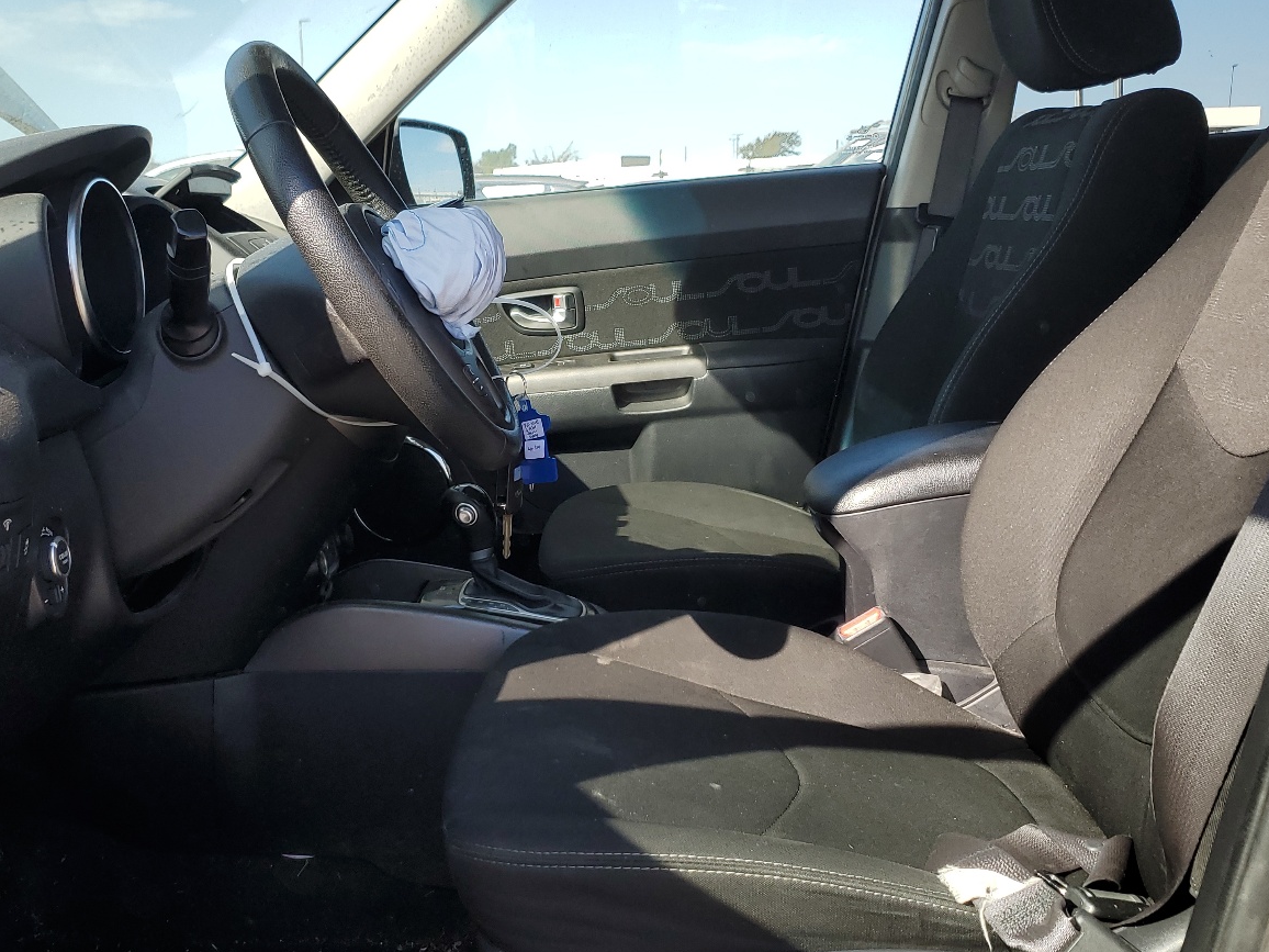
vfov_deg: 39.6
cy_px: 500
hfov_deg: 51.1
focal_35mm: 36
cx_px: 525
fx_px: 1320
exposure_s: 1/1000
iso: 50
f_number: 1.5
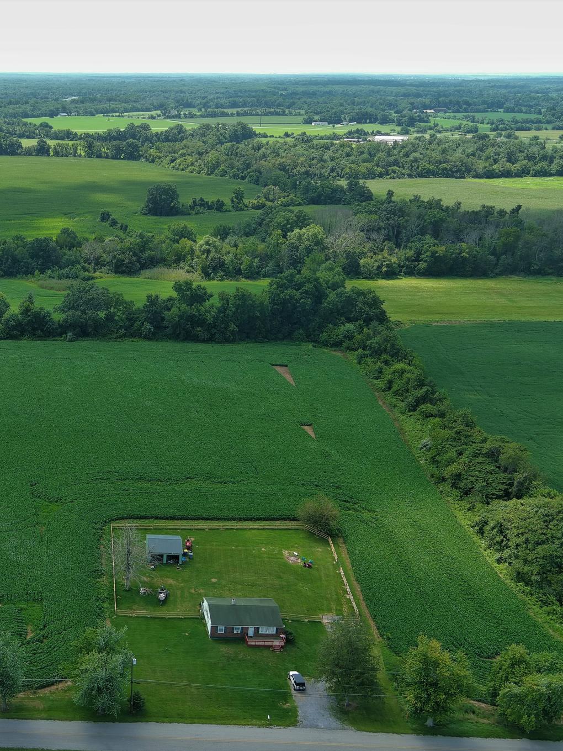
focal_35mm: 42
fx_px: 911
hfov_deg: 32.4
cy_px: 376
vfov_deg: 44.8
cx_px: 44
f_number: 2.8
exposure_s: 1/640
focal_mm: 10.57
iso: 100
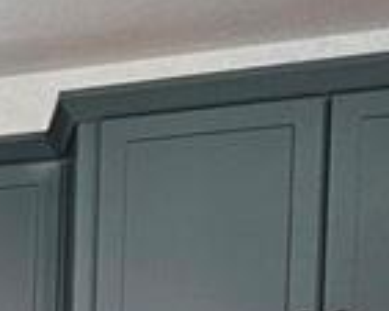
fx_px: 1060
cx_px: -557
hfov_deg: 14.0
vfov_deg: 14.6
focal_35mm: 92
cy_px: 566
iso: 160
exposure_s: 1/100
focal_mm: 2.2
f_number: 2.2
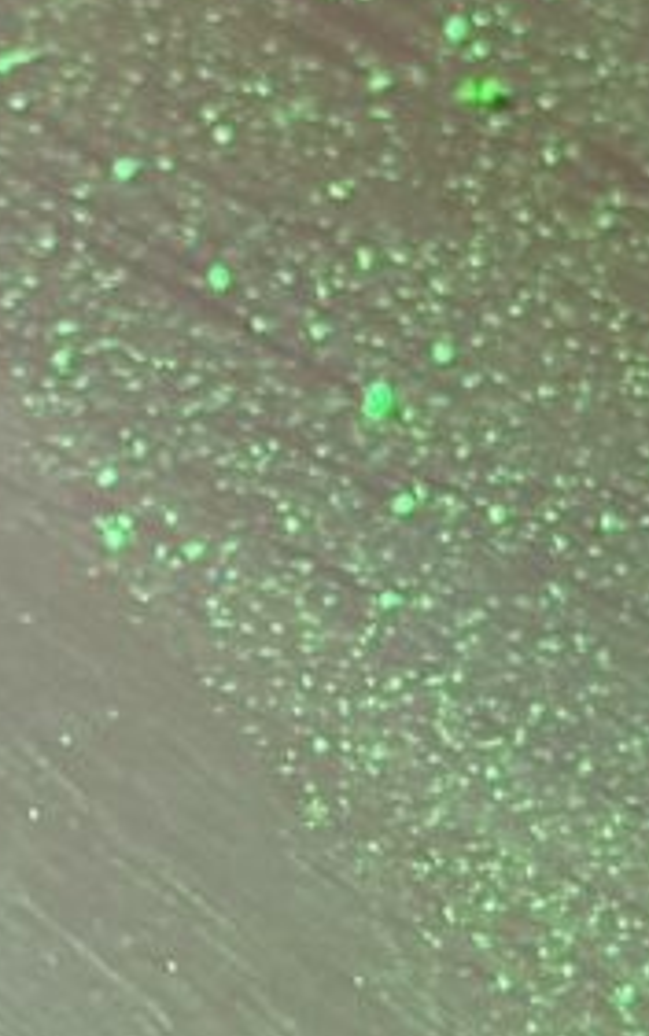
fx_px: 5058
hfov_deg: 7.3
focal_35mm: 179
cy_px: 1018
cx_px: -183
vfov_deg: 11.6
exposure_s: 1/25
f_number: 1.78
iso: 500
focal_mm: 6.76
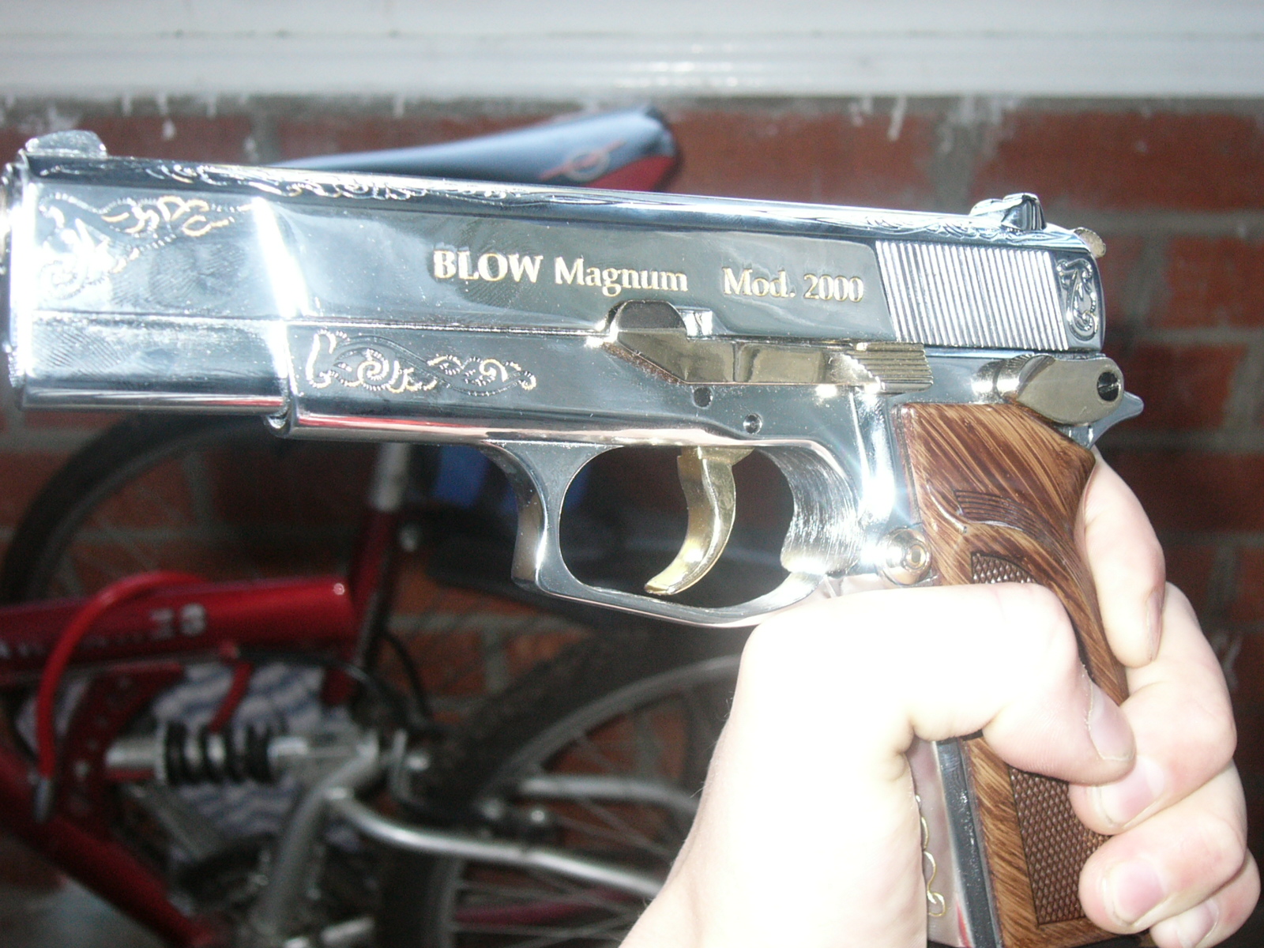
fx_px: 1680
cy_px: 474
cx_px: 632
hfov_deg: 41.2
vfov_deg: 31.5
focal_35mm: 46
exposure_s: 1/60
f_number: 3.2
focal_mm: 7.6
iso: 150
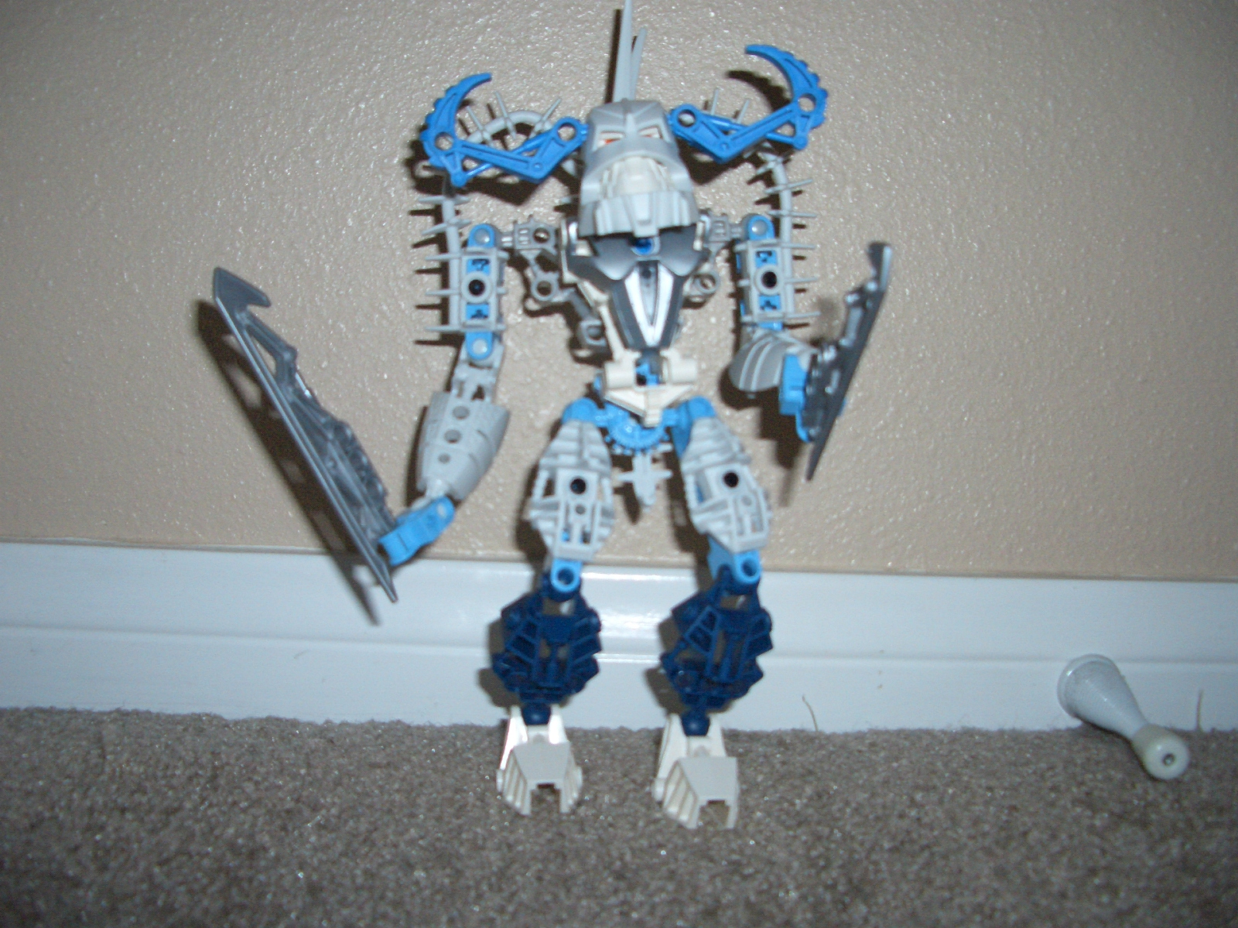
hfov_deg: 52.6
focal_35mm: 35
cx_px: 619
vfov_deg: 40.7
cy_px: 464
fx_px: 1252
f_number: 2.6
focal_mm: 5.8
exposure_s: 1/60
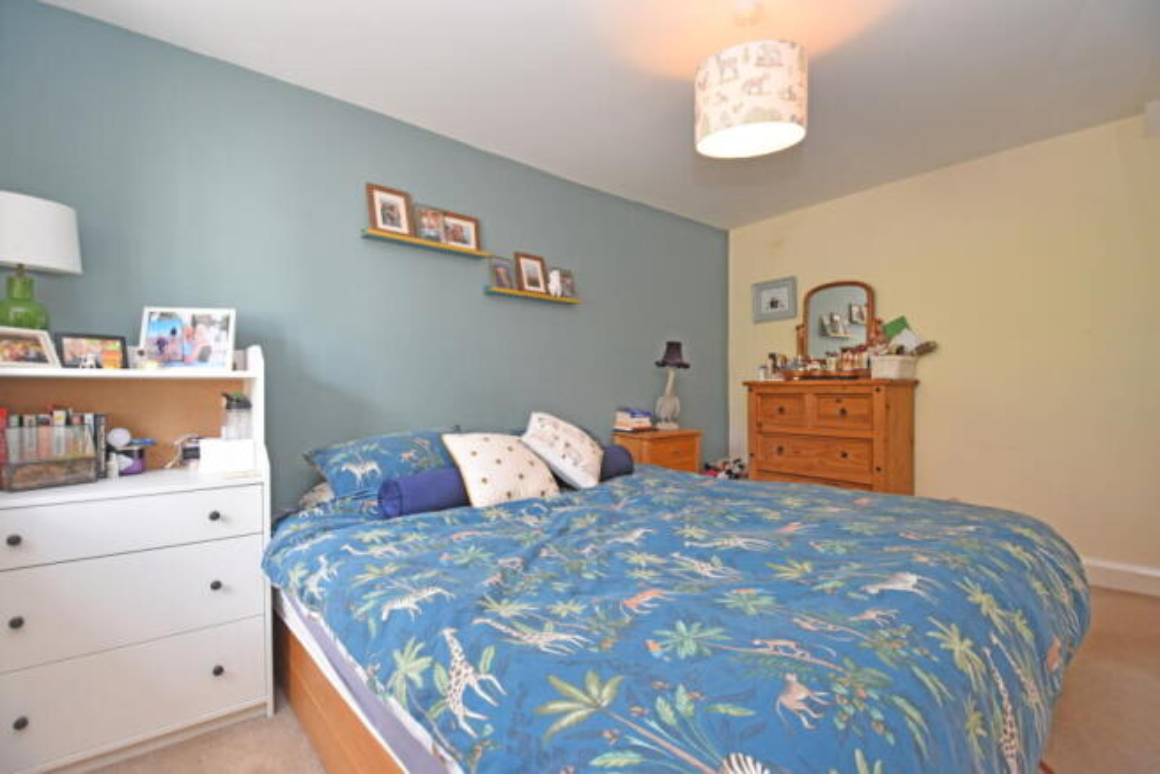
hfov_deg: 100.4
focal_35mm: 15
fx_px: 483
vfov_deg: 77.4
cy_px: 387
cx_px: 580
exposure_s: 1/125
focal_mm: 10
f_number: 4
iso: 1000
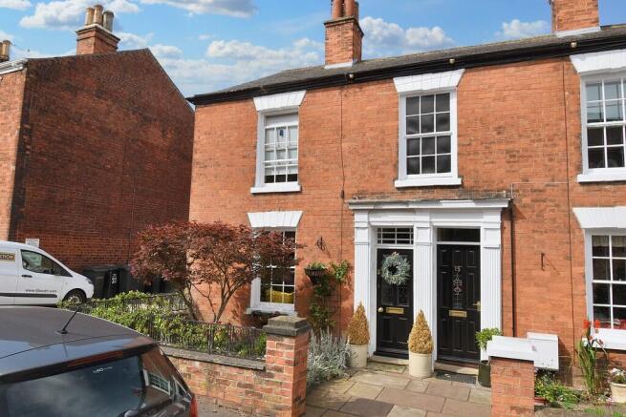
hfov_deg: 73.7
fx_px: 417
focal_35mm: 24
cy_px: 208
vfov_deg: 53.2
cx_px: 313
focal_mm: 16
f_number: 8
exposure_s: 1/250
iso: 100
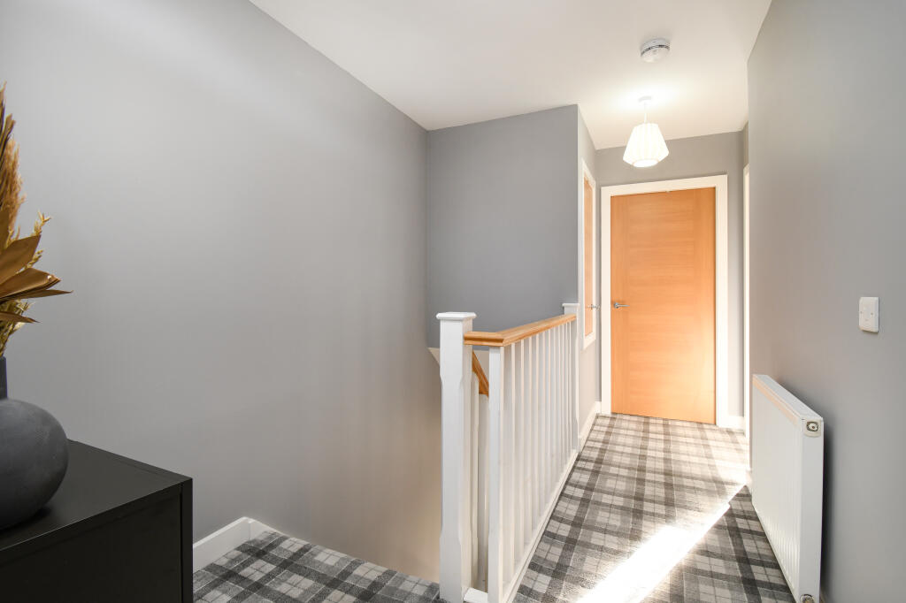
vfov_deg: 77.3
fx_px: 377
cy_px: 302
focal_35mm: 15
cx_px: 453
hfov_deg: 100.4
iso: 250
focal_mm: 10
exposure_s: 1/5
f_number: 9
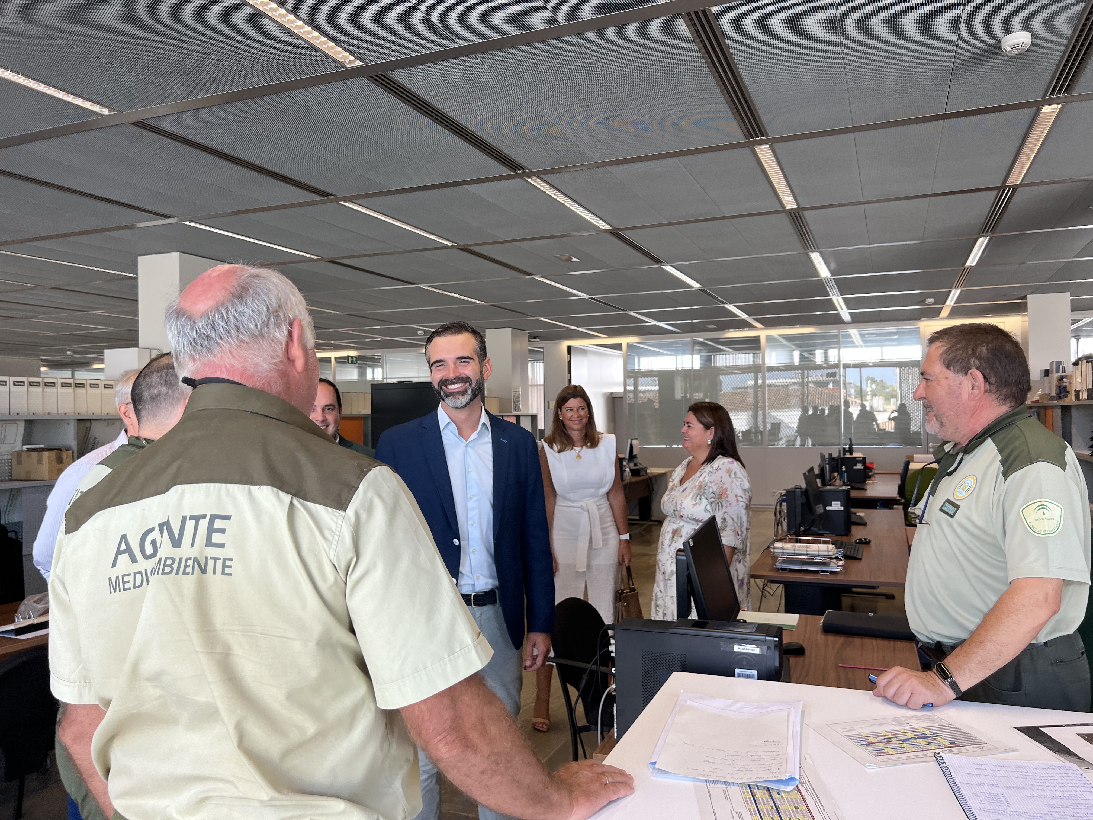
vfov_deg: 53.1
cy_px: 410
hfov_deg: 67.3
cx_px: 546
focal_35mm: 26
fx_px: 821
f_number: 1.5
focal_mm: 5.7
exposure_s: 1/121
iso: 80
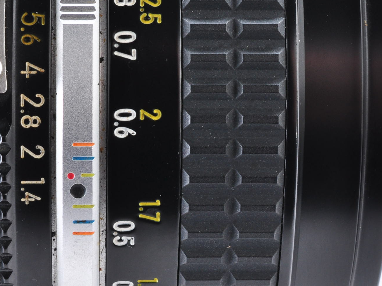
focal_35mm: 142
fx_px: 1567
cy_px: 95
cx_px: 132
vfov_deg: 10.4
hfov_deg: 13.9
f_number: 18
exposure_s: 1/200
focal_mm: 40
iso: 200
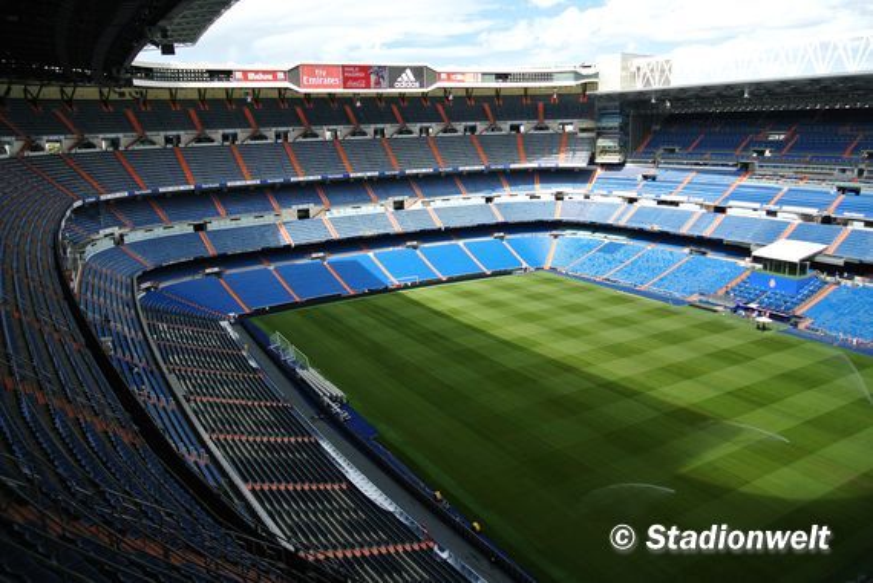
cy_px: 292
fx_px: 655
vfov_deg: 48.0
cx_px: 436
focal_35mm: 27
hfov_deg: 67.3
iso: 100
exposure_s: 1/500
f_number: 4.5
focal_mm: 10
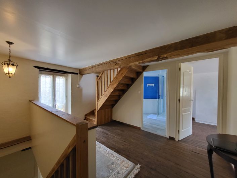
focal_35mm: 13
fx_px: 89
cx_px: 118
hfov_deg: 106.2
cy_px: 89
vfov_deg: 89.9
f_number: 2.2
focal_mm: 1.74
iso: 320
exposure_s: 1/50
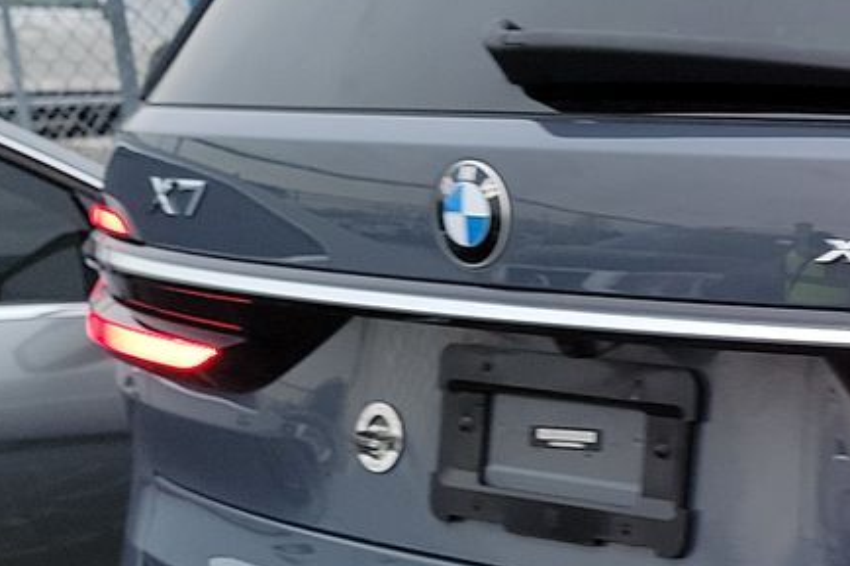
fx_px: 2171
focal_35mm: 92
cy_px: 523
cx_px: 1273
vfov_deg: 14.7
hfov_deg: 19.4
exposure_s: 1/59
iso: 103
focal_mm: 6.7
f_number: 1.8
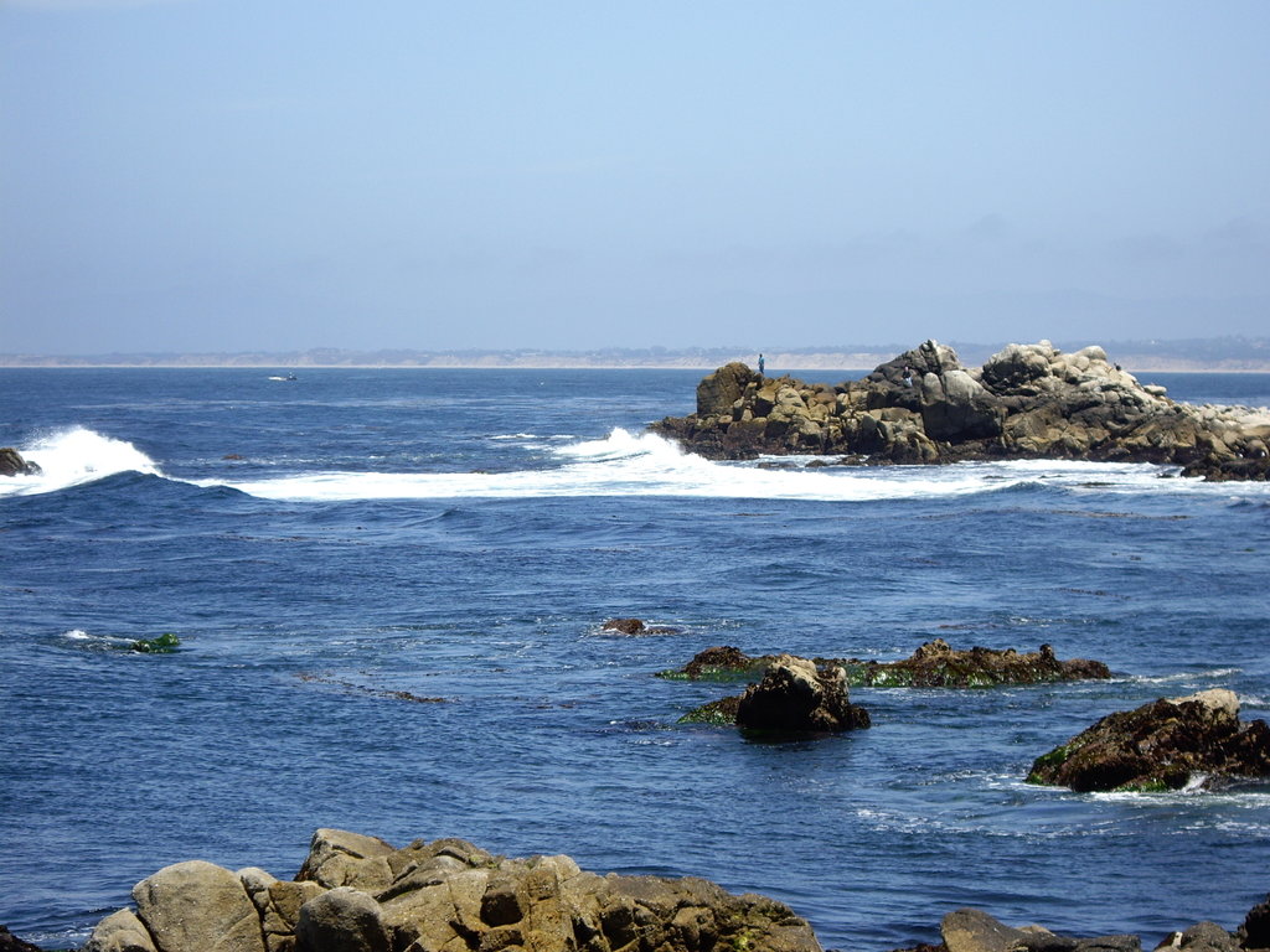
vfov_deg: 13.0
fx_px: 4182
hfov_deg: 17.3
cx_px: 635
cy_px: 476
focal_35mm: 114
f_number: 5.2
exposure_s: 1/250
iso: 50
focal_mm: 18.6
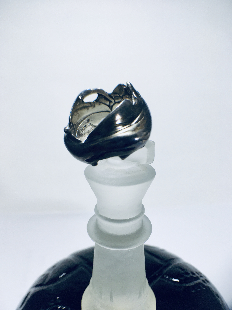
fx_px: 259
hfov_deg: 48.2
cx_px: 116
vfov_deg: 61.7
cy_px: 155
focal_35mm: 29
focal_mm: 4.15
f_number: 2.2
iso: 40
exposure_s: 1/120
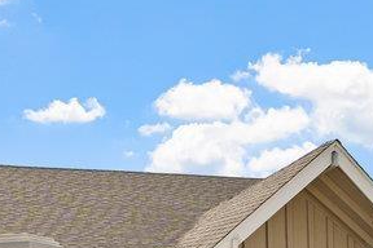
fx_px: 1917
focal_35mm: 185
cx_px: 215
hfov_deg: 11.1
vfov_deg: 7.4
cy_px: 166
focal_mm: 35
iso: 125
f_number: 5.6
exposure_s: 1/500
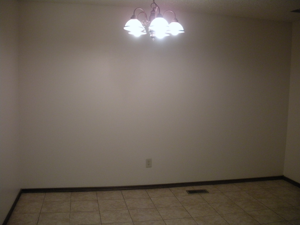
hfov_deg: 52.6
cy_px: 112
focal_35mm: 35
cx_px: 150
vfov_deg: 40.7
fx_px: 303
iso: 400
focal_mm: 6.3
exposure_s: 1/71.4
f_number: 3.5
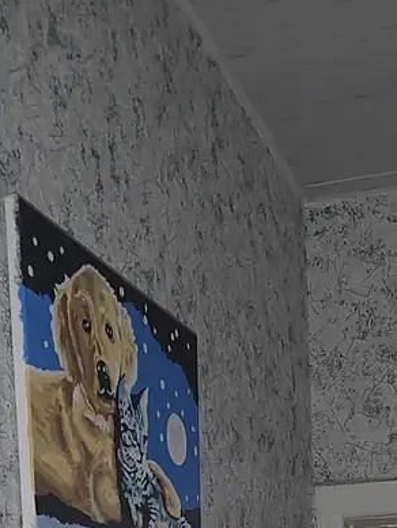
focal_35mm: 71
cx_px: 347
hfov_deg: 20.4
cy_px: 799
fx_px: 1085
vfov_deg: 22.4
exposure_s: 1/50
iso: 2441
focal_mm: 5.52
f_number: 1.9
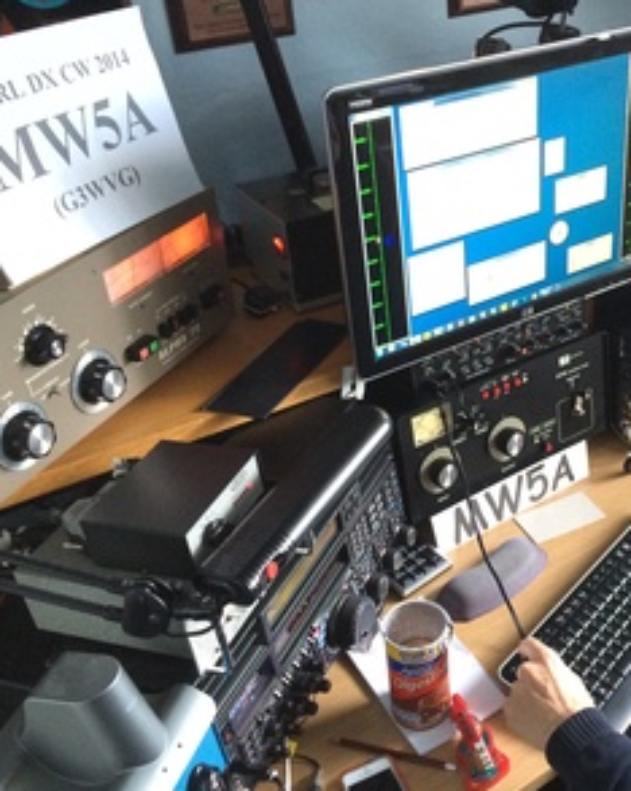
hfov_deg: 36.2
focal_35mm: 40
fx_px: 935
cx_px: 493
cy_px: 397
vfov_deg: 45.8
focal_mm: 4.12
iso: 320
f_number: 2.2
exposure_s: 1/15
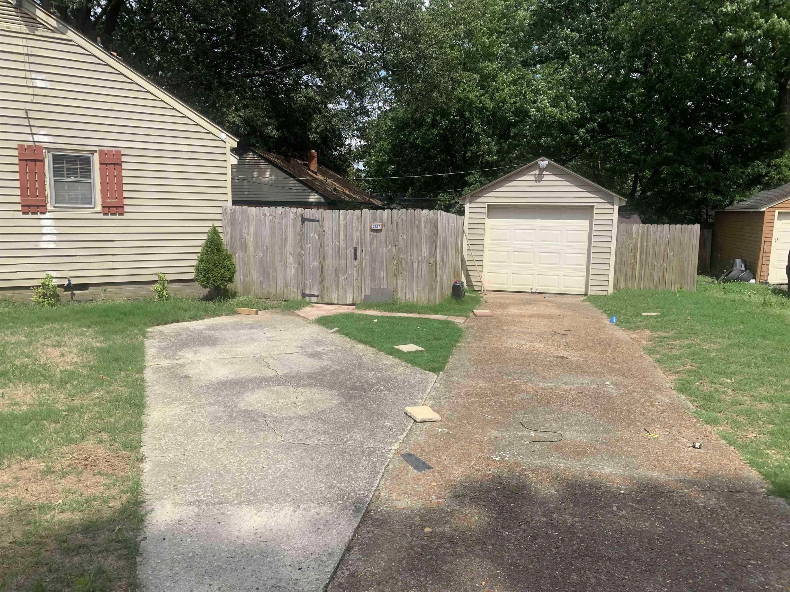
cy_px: 296
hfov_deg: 67.3
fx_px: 593
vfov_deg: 53.1
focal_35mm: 26
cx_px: 395
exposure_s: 1/1953
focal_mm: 4.25
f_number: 1.8
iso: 25
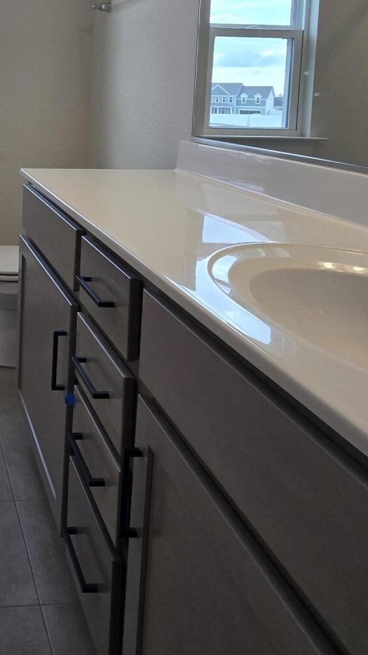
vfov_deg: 61.7
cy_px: 122
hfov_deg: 35.5
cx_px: -36
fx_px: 486
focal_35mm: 28
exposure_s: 1/143
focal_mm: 2.2
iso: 50
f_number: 2.2
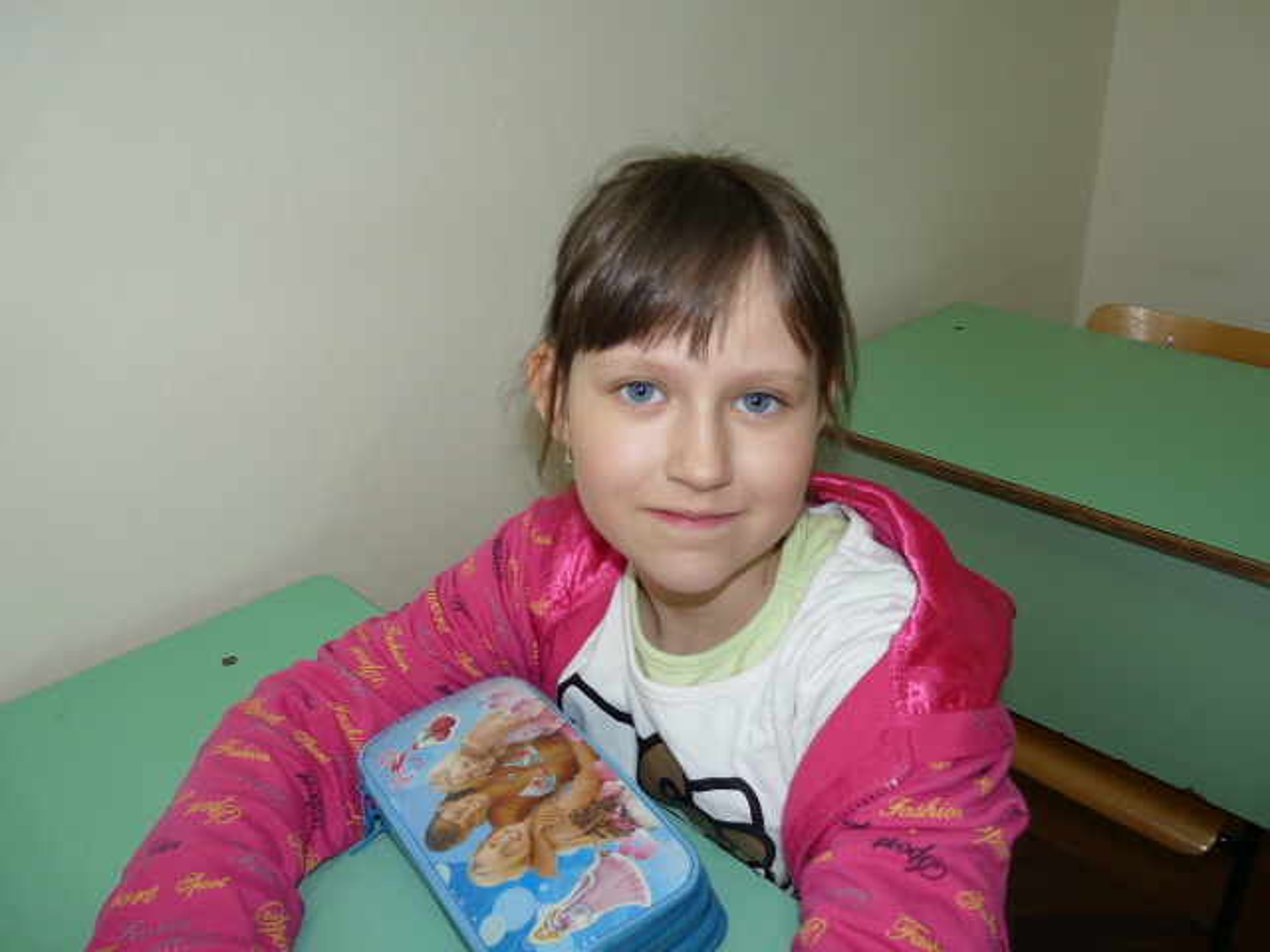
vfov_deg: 51.4
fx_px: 991
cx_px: 635
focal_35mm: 27
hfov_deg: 65.3
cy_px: 476
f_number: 2.8
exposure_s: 1/30
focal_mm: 4.8
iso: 100
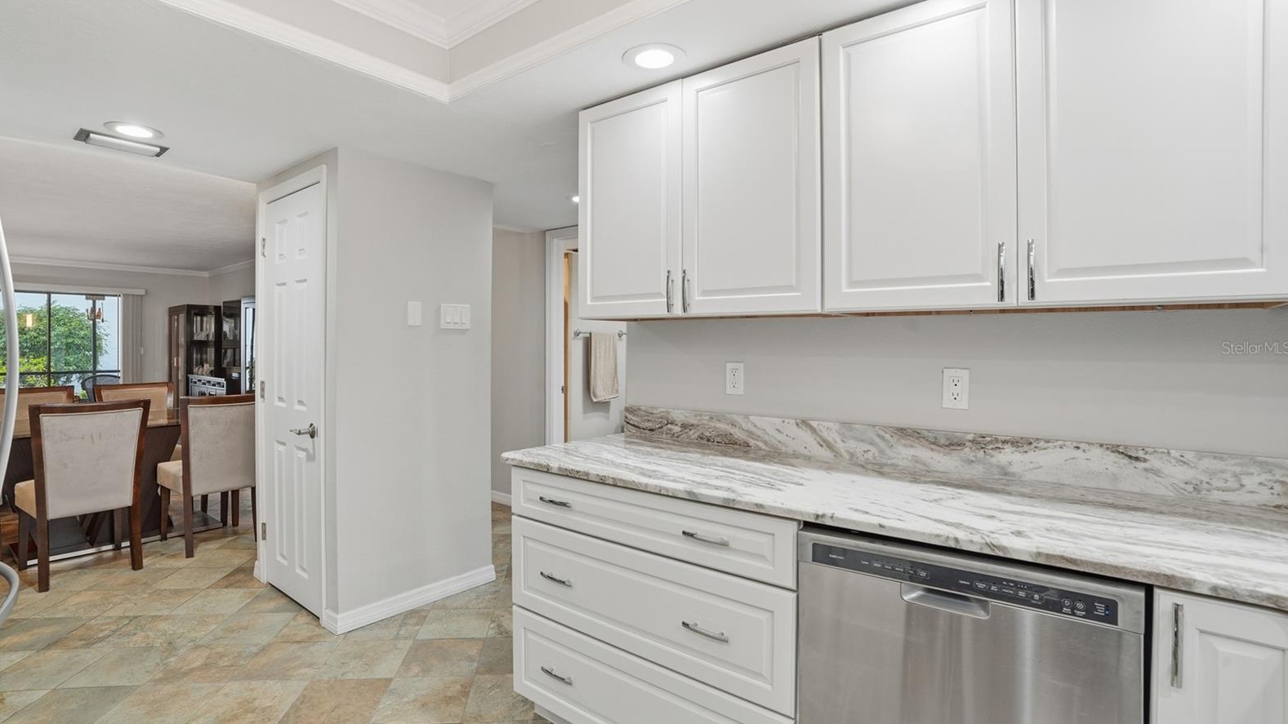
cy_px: 348
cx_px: 641
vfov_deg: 63.9
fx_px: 581
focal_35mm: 17
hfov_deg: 95.9
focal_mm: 16
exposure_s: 1/30
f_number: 9
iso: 200
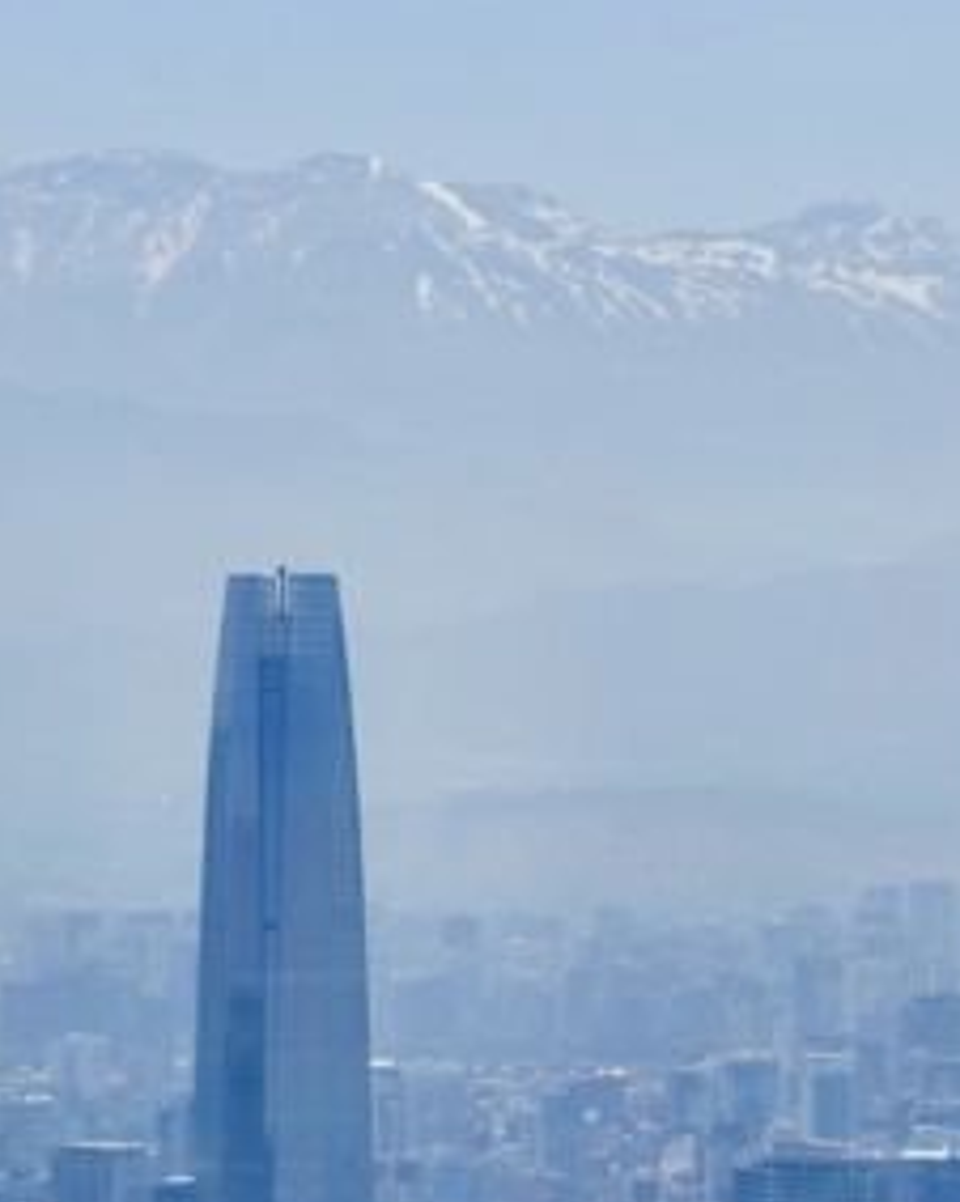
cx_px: 1024
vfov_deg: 8.7
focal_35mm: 222
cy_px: 554
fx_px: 7893
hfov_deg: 6.9
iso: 125
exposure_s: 1/160
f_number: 5.6
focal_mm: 23.9
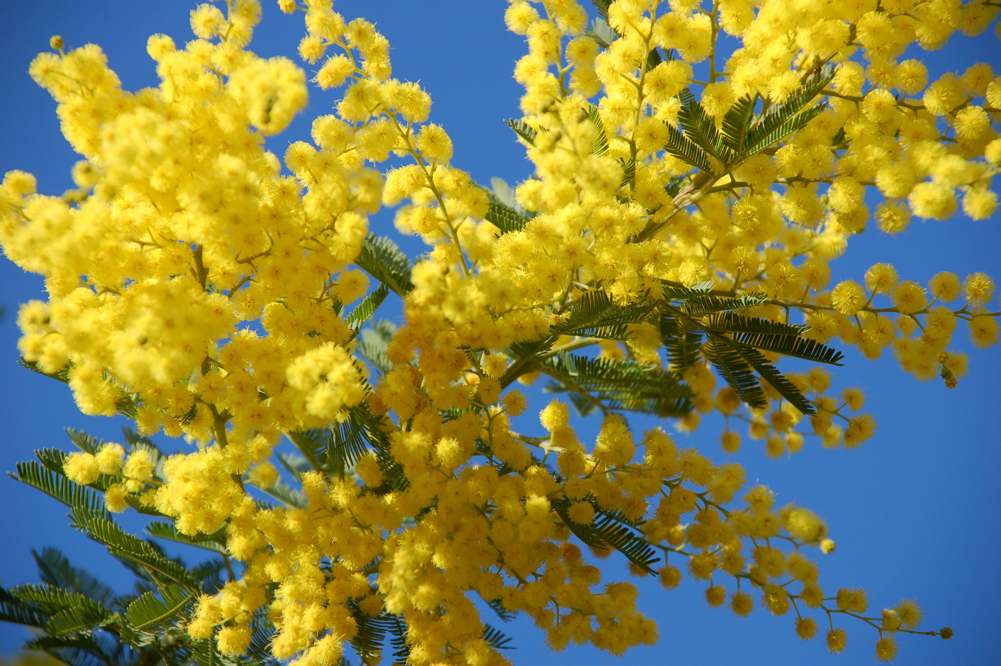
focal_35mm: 188
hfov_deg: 11.0
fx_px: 5209
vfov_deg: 7.3
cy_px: 333
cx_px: 500
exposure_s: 1/500
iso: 200
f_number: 5.6
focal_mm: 125
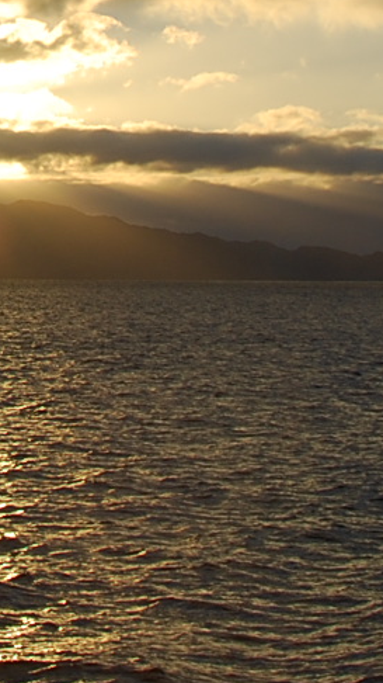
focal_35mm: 138
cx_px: -182
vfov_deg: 15.2
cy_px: -74
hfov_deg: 8.6
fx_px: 2494
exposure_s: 1/320
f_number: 9
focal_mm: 22
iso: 100
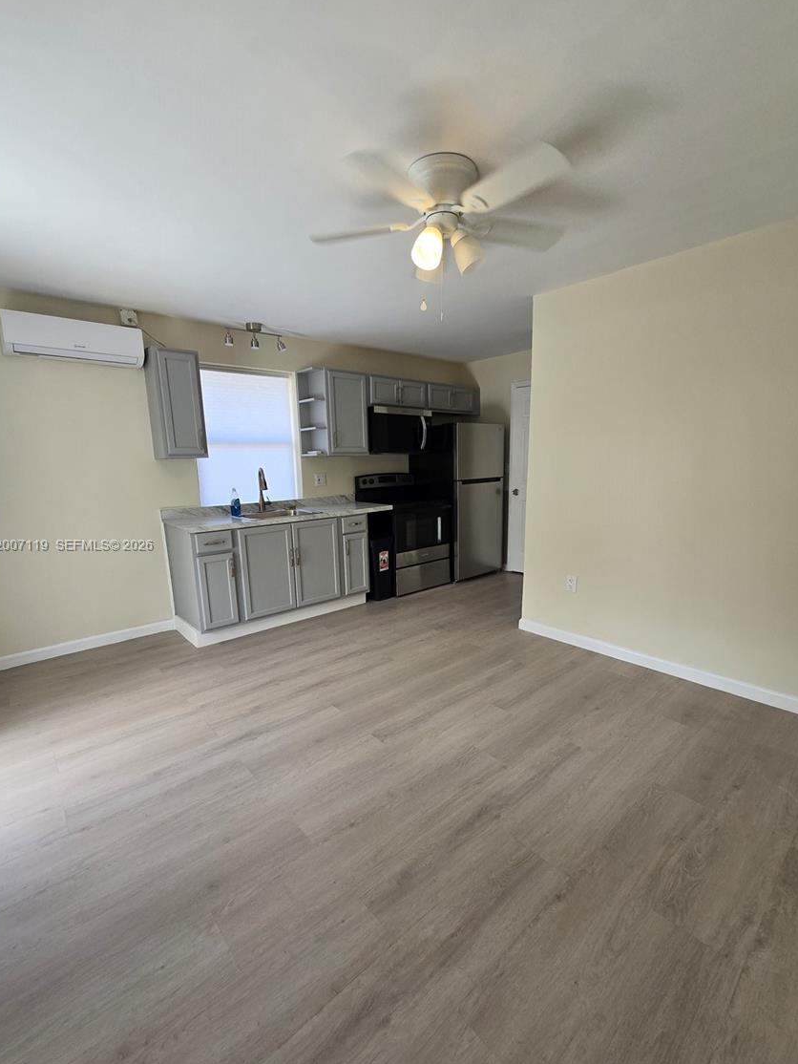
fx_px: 430
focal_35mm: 14
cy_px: 546
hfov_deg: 85.7
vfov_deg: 102.0
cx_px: 406
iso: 50
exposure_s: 1/145
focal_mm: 2.2
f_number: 2.2
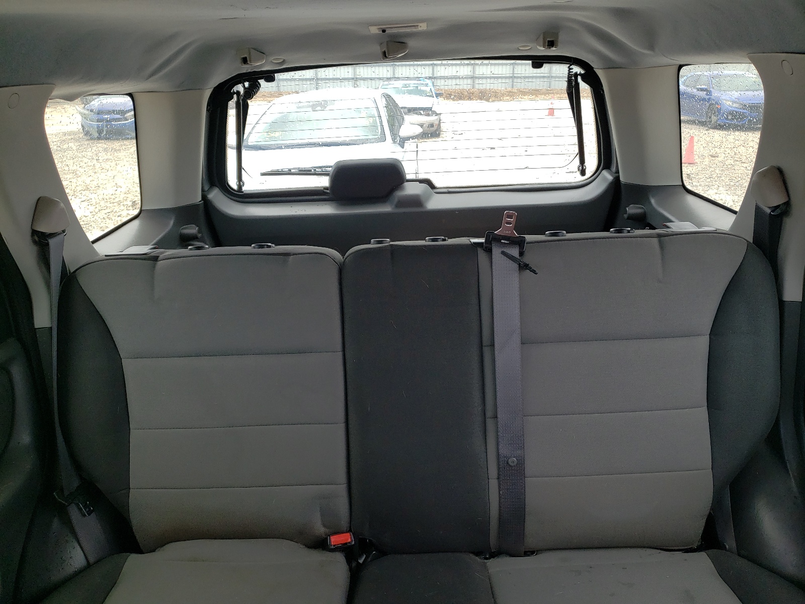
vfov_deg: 53.1
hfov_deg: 67.3
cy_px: 302
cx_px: 402
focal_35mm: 26
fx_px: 605
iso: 50
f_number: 1.5
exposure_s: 1/500
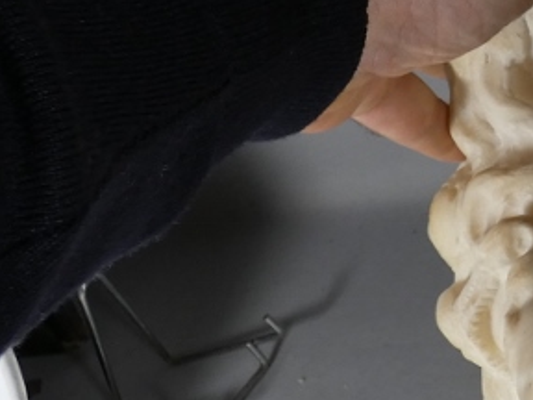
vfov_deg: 20.7
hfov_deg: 22.9
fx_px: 1093
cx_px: 774
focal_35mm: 71
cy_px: 185
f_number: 2.8
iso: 80
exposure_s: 1/160
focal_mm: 3.6
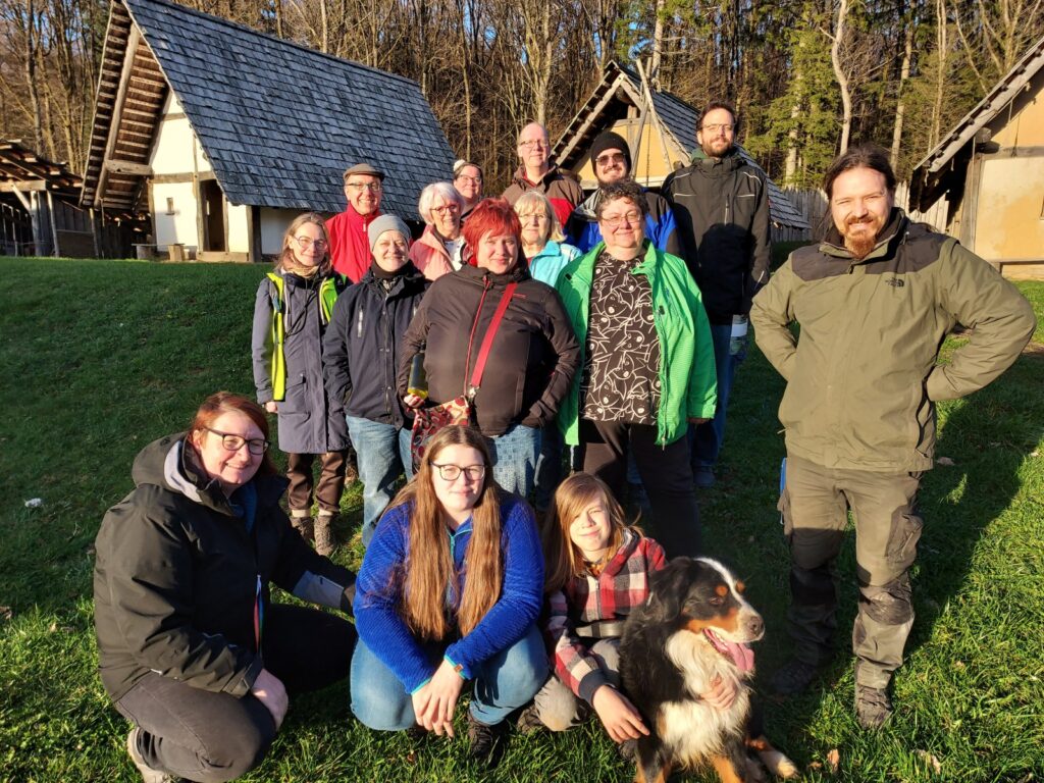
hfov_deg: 71.6
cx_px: 522
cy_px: 392
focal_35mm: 24
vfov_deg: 56.8
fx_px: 724
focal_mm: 4.6
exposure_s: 1/481
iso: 40
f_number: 1.8
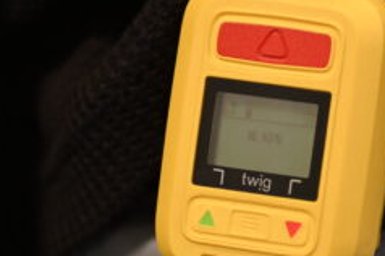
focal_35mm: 277
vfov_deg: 4.9
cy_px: 140
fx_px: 2958
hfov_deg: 7.4
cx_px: 246
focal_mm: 110
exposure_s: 1/125
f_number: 4
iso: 1800
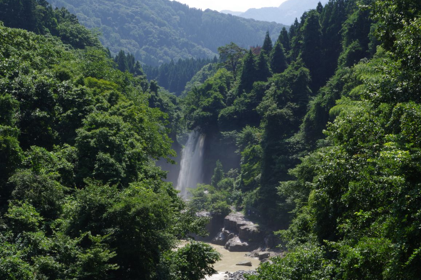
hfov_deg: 24.5
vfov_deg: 16.4
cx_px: 192
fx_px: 970
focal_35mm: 83
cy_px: 153
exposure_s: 1/10
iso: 100
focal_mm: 50
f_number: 22
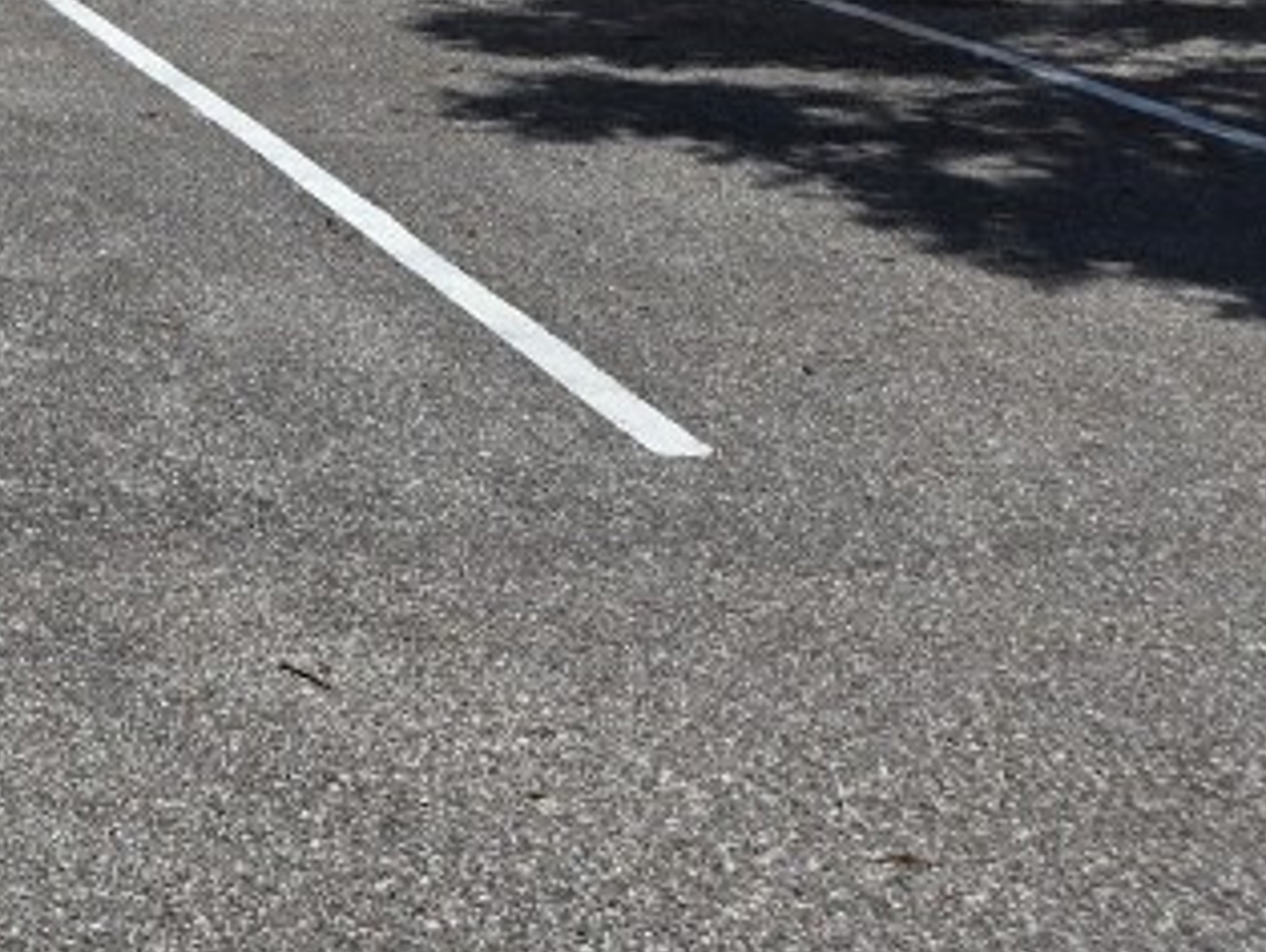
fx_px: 2745
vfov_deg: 17.3
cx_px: -464
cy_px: -565
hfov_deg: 22.6
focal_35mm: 75
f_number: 1.8
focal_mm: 5.4
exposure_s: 1/3999
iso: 25
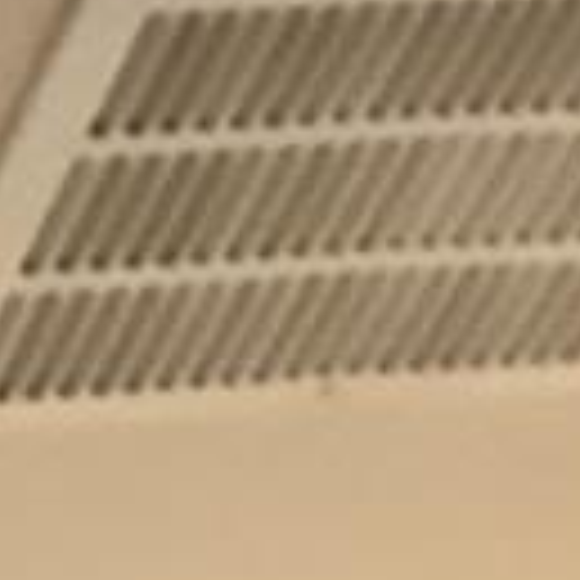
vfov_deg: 6.2
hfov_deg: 6.3
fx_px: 4815
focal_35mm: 254
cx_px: 1727
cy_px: -1331
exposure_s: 1/40
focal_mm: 3.3
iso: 250
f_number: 2.4
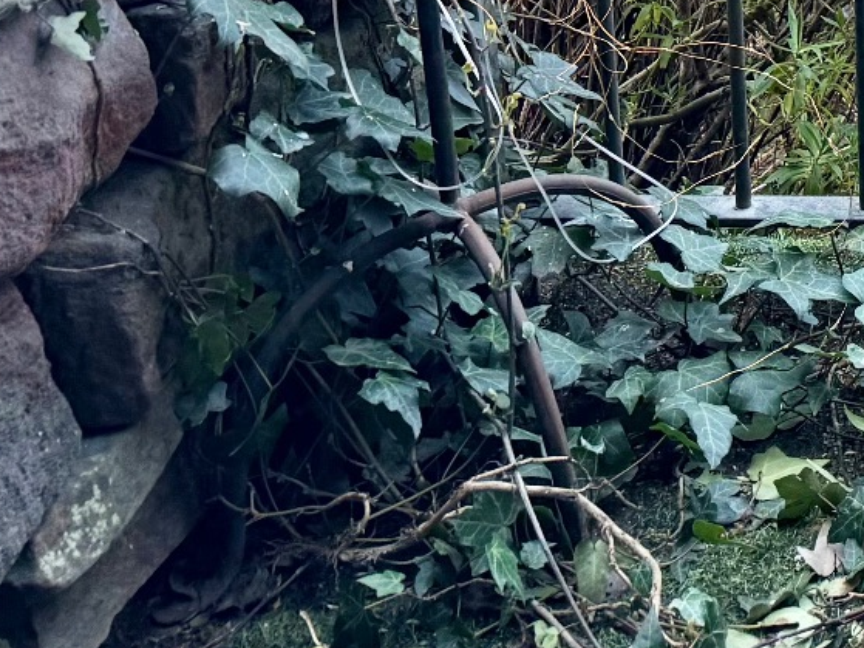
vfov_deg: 14.7
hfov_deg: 18.4
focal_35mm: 88
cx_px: 1461
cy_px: -520
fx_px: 2196
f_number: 1.78
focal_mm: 6.76
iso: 100
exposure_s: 1/660
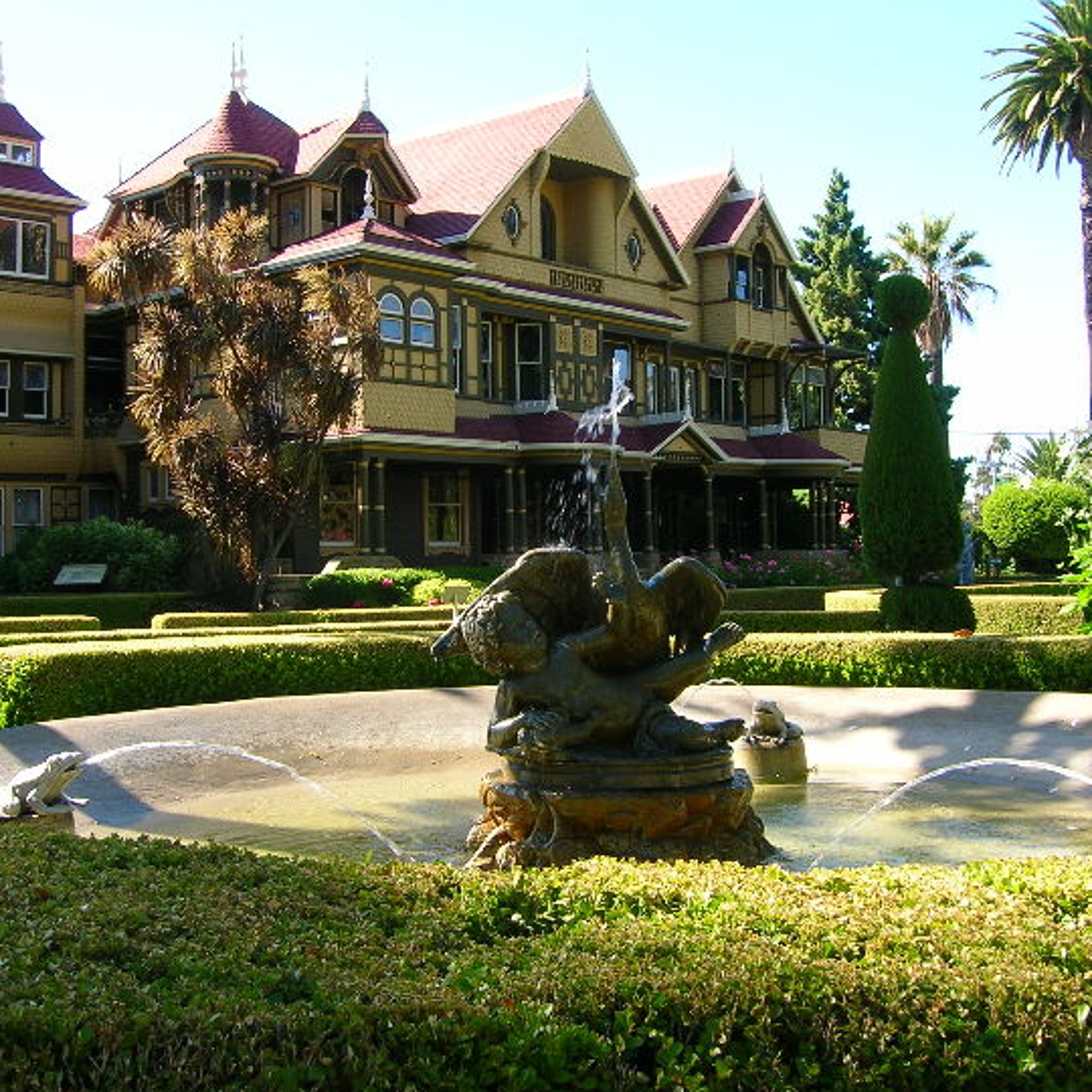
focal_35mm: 41
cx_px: 560
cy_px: 546
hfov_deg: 40.9
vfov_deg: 40.9
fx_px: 1463
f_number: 4.9
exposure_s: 1/90.8
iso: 50
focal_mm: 5.7
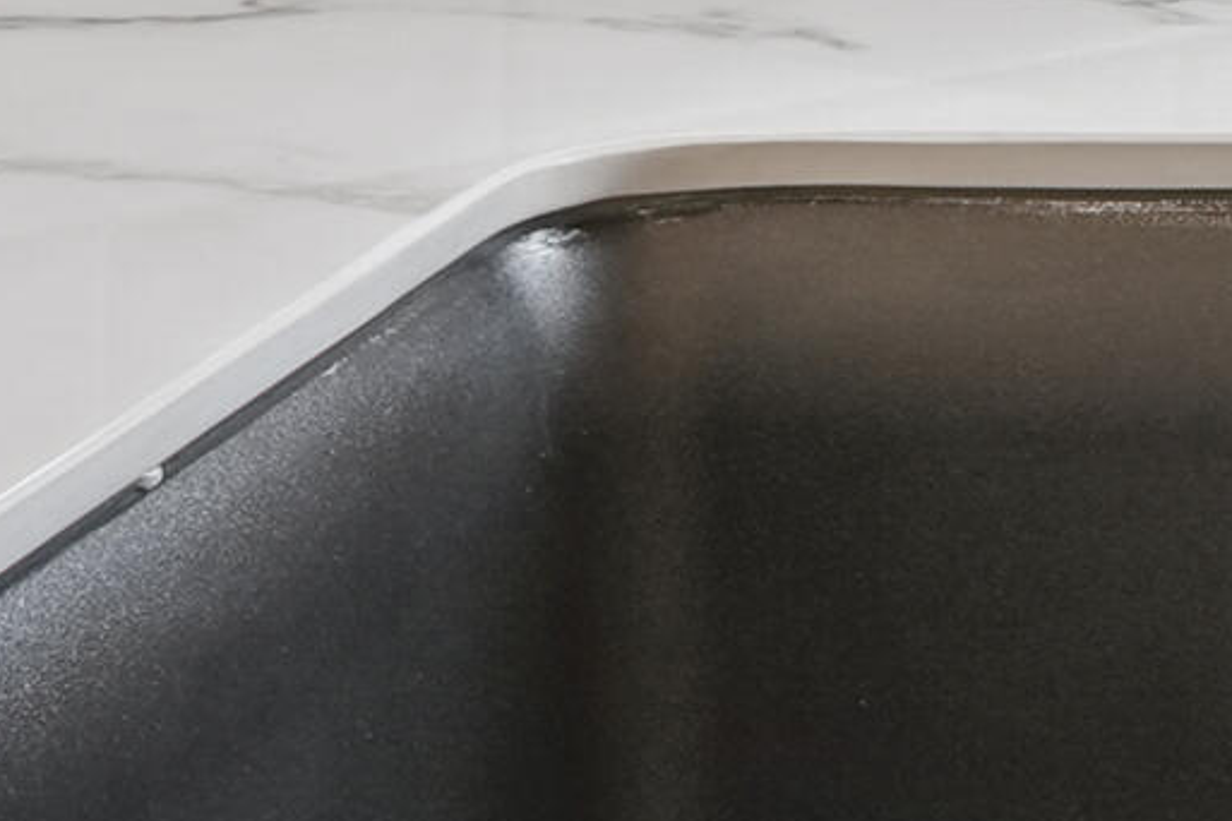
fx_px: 5407
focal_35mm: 158
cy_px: -1079
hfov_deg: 11.6
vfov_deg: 8.1
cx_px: 2476
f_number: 8
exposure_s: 1/15
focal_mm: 27
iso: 640
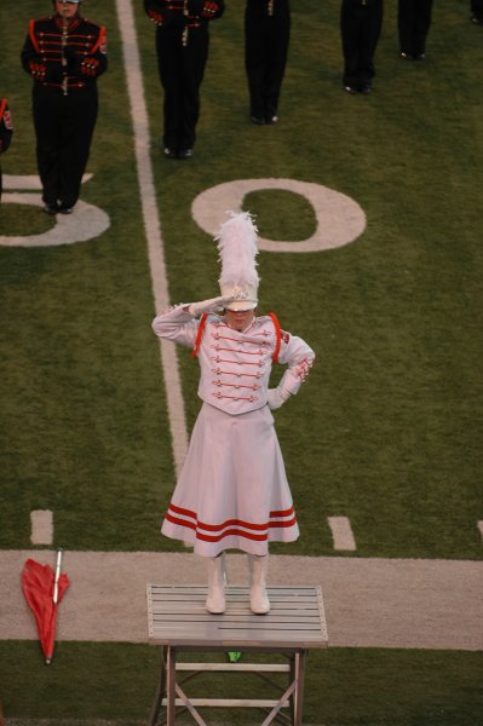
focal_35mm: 300
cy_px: 363
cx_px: 242
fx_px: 6048
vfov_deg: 6.9
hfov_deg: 4.6
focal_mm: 200
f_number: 2.8
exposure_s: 1/80
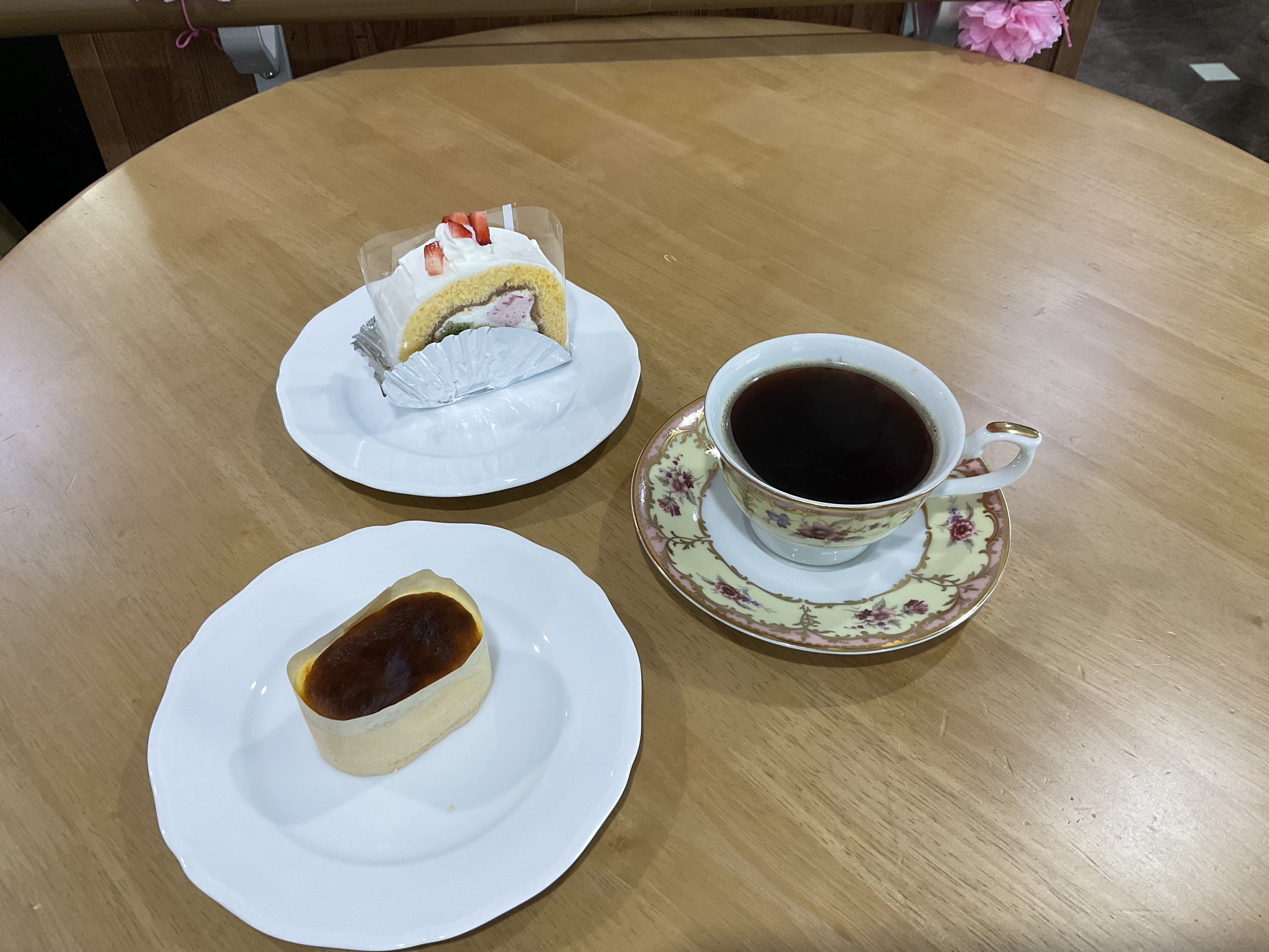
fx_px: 1063
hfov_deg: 61.7
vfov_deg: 48.2
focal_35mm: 29
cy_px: 476
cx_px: 634
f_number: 1.8
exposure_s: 1/60
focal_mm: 3
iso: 64
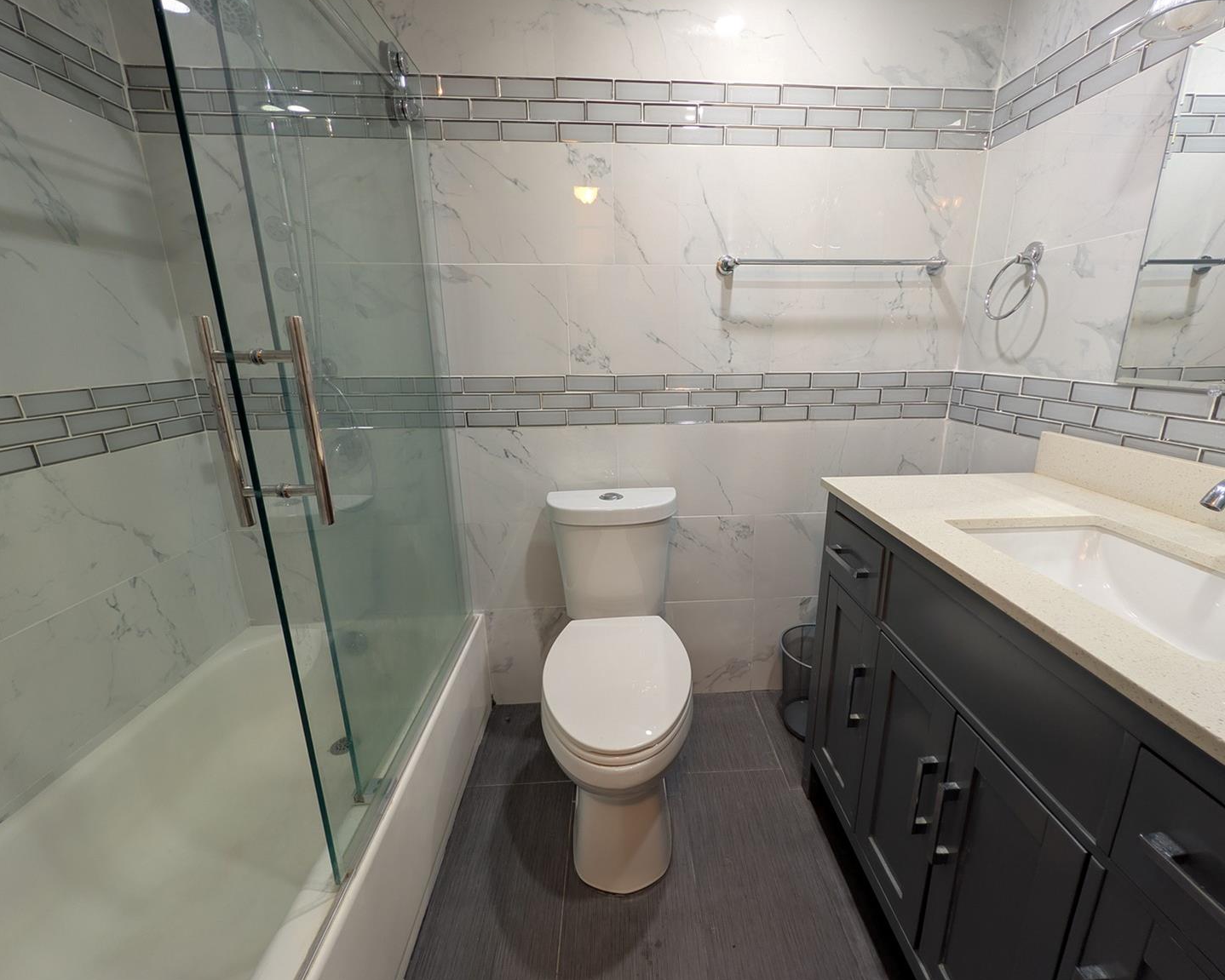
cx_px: 650
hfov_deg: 104.7
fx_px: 471
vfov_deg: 92.2
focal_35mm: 13
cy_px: 486
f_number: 1.7
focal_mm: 2.02
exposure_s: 1/60
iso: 69
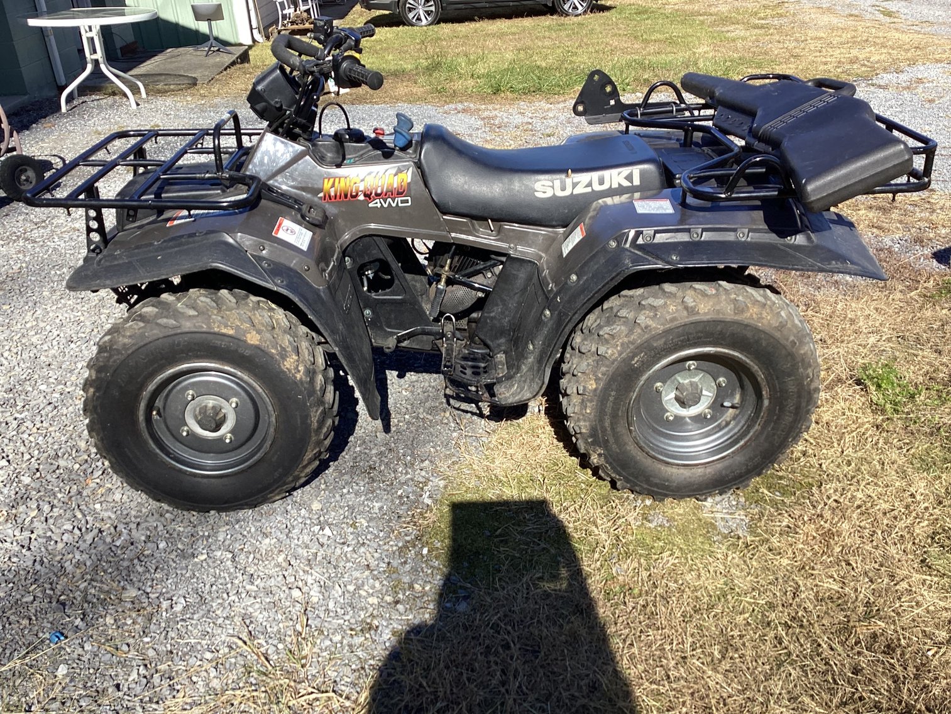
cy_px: 357
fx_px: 852
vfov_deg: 45.4
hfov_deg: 58.3
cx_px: 476
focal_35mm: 31
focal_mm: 3.3
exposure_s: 1/679
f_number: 2.4
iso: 25
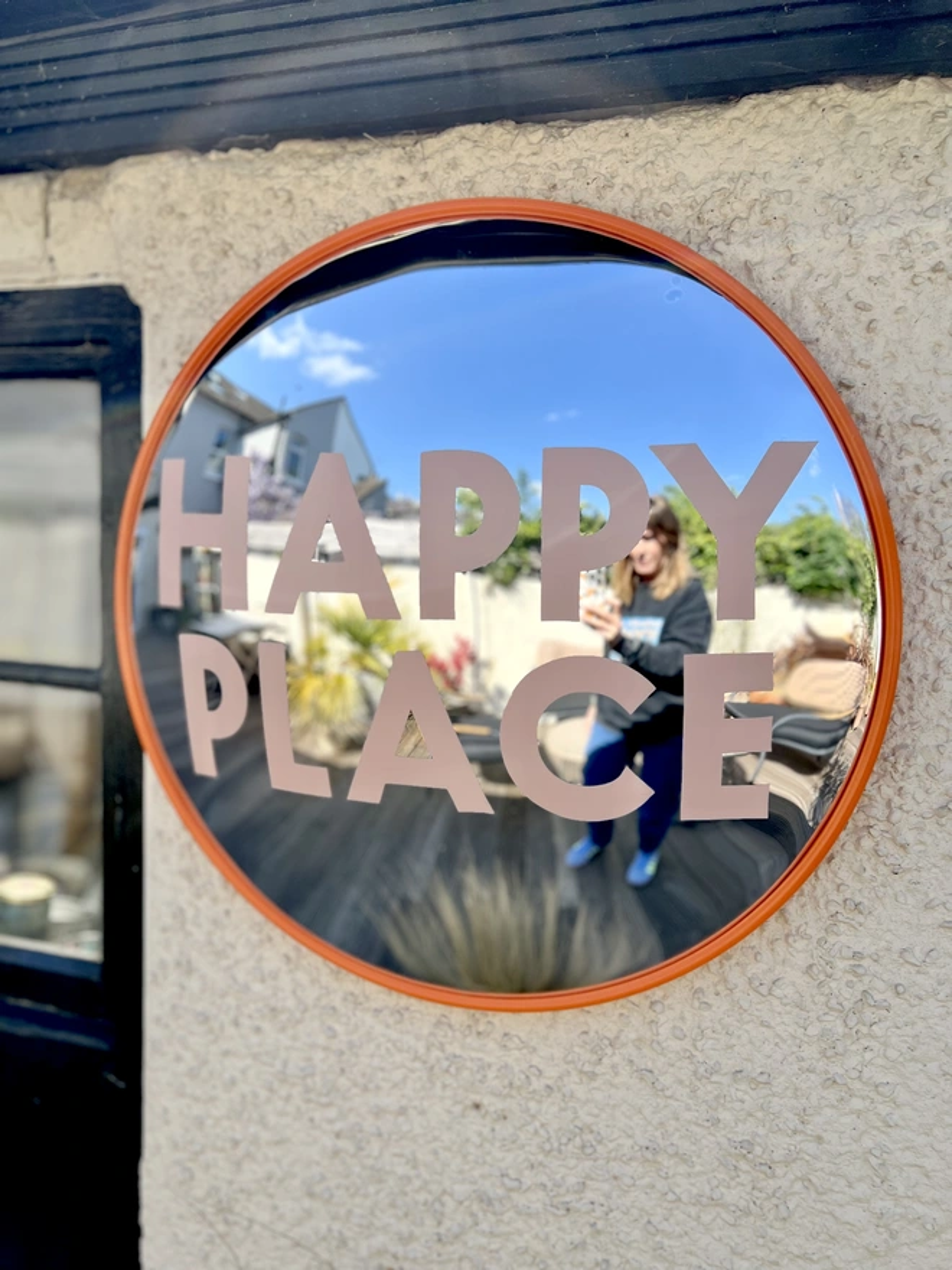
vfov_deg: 67.3
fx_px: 953
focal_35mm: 26
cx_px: 476
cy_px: 635
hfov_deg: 53.1
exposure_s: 1/3571
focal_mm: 5.7
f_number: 1.5
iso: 50
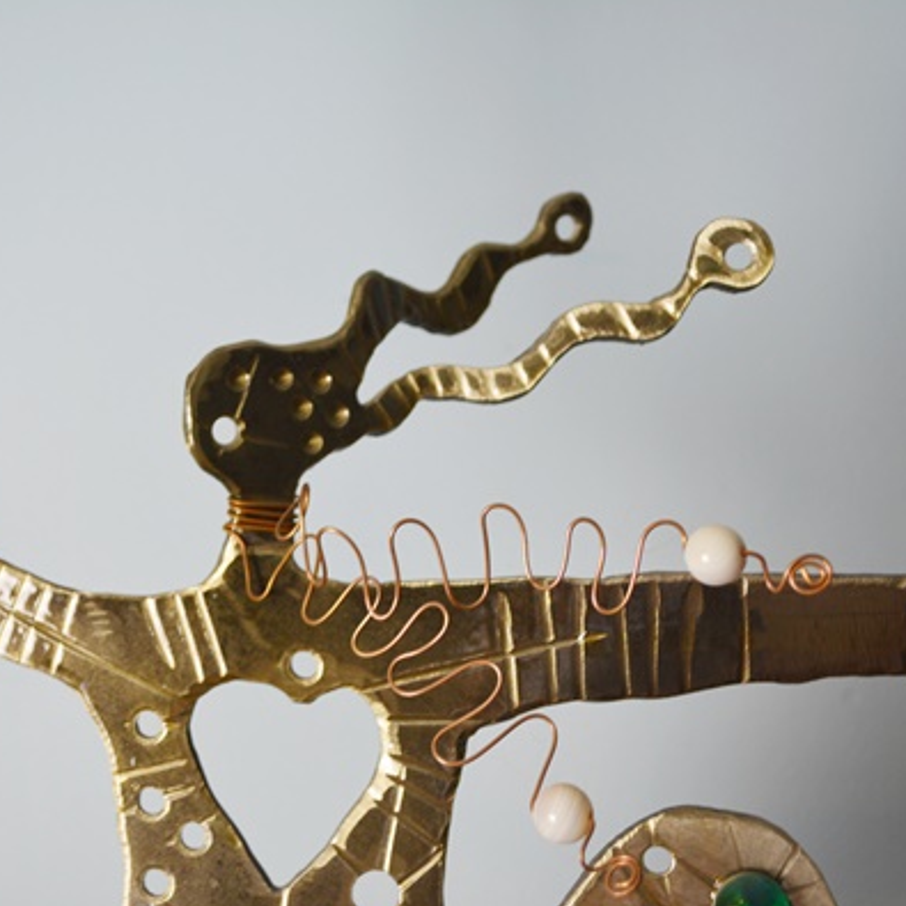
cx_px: 323
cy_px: 450
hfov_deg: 27.6
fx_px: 1836
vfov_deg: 27.7
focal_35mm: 62
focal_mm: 32
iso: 400
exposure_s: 1/80
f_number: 4.8
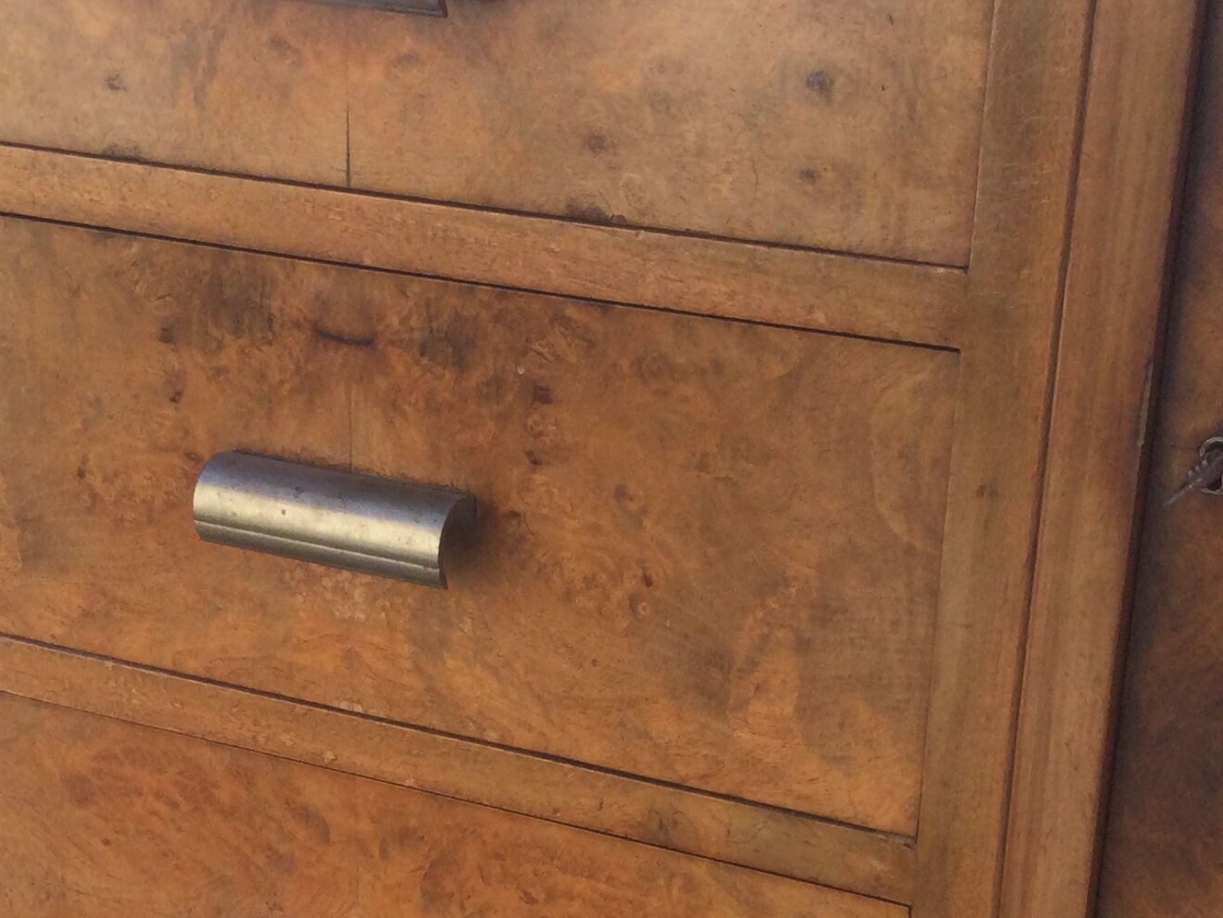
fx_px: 2686
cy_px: 864
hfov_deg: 25.6
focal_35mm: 76
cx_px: 459
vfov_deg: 19.0
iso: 25
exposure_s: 1/360
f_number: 2.4
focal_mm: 3.3
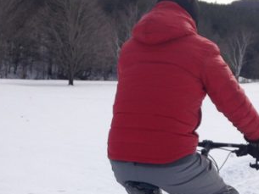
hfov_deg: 23.5
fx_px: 621
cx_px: 152
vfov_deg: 17.4
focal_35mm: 83
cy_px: 186
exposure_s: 1/1938
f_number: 2.4
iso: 50
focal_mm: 4.12
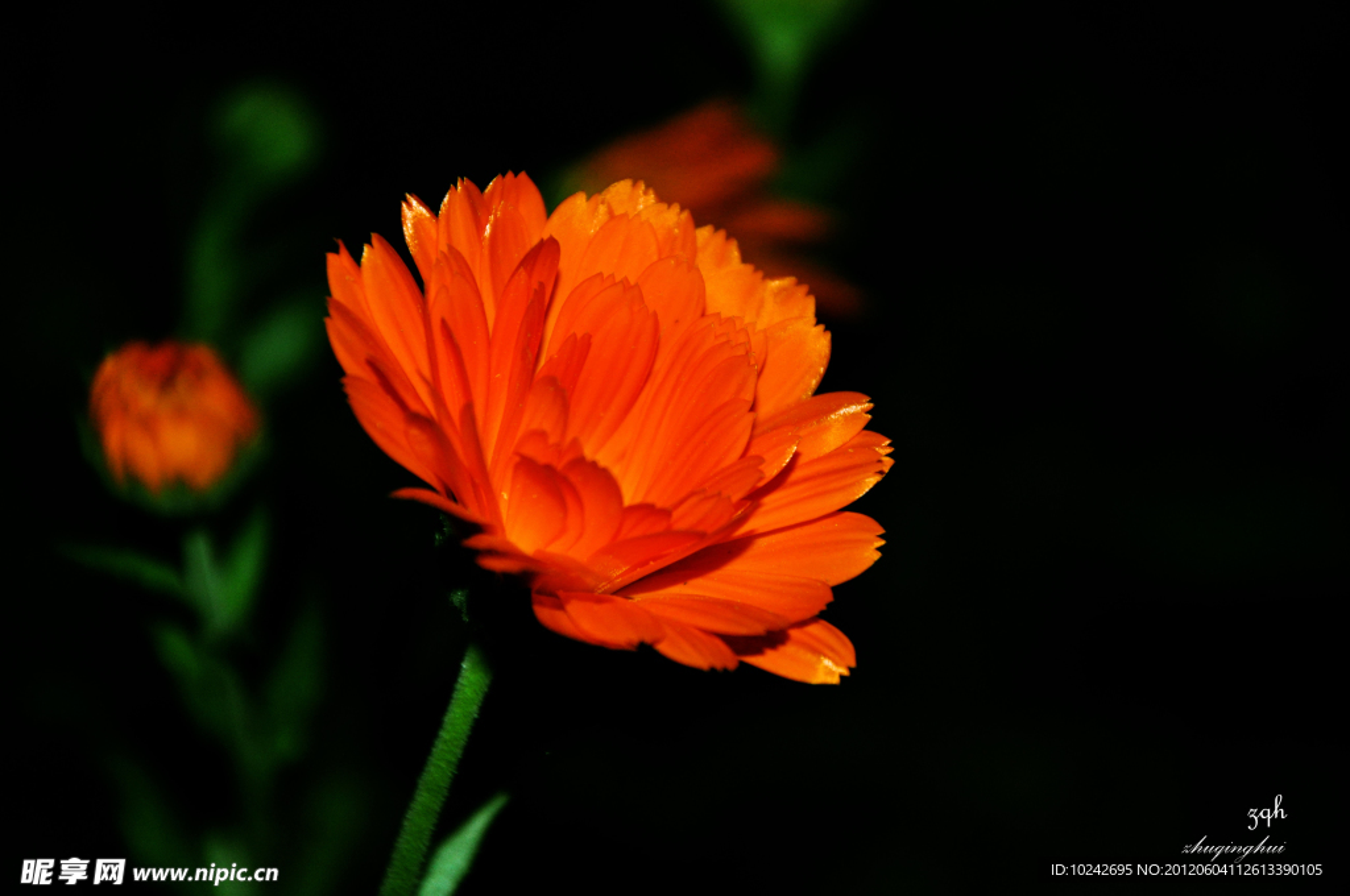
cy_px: 448
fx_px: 5899
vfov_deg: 8.7
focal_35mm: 158
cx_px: 675
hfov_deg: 13.1
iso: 800
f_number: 5.6
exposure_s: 1/60
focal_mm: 105
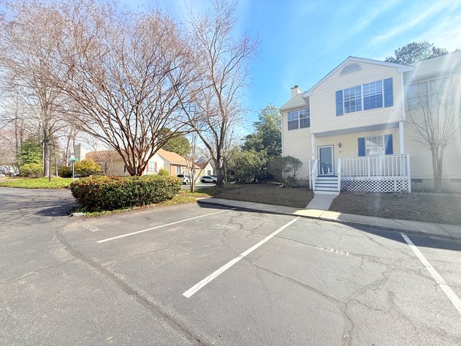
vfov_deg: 85.7
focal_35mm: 14
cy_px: 173
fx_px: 186
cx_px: 230
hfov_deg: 102.1
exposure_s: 1/1235
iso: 50
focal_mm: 2.22
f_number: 2.2
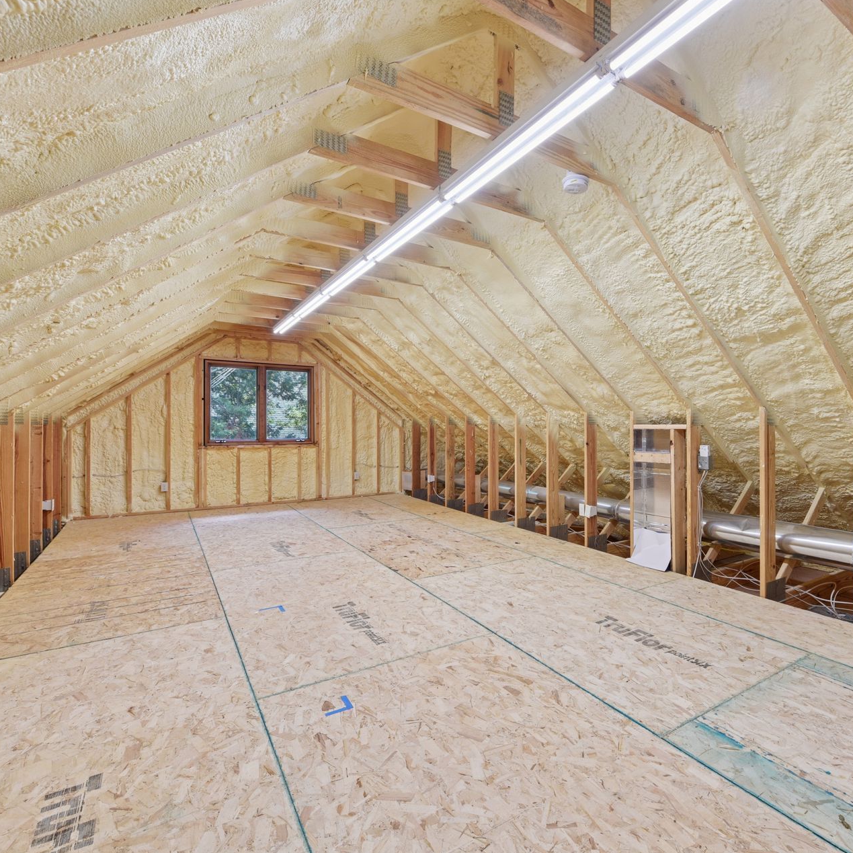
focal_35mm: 18
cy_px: 427
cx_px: 535
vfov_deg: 80.7
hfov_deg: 79.2
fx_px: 502
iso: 500
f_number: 9
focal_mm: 14
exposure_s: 1/15
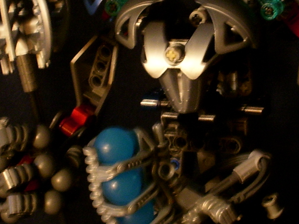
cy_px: 45
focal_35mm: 279
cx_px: 188
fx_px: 2409
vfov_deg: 5.3
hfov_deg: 7.1
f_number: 4.6
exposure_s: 1/8
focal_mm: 16.8
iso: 160
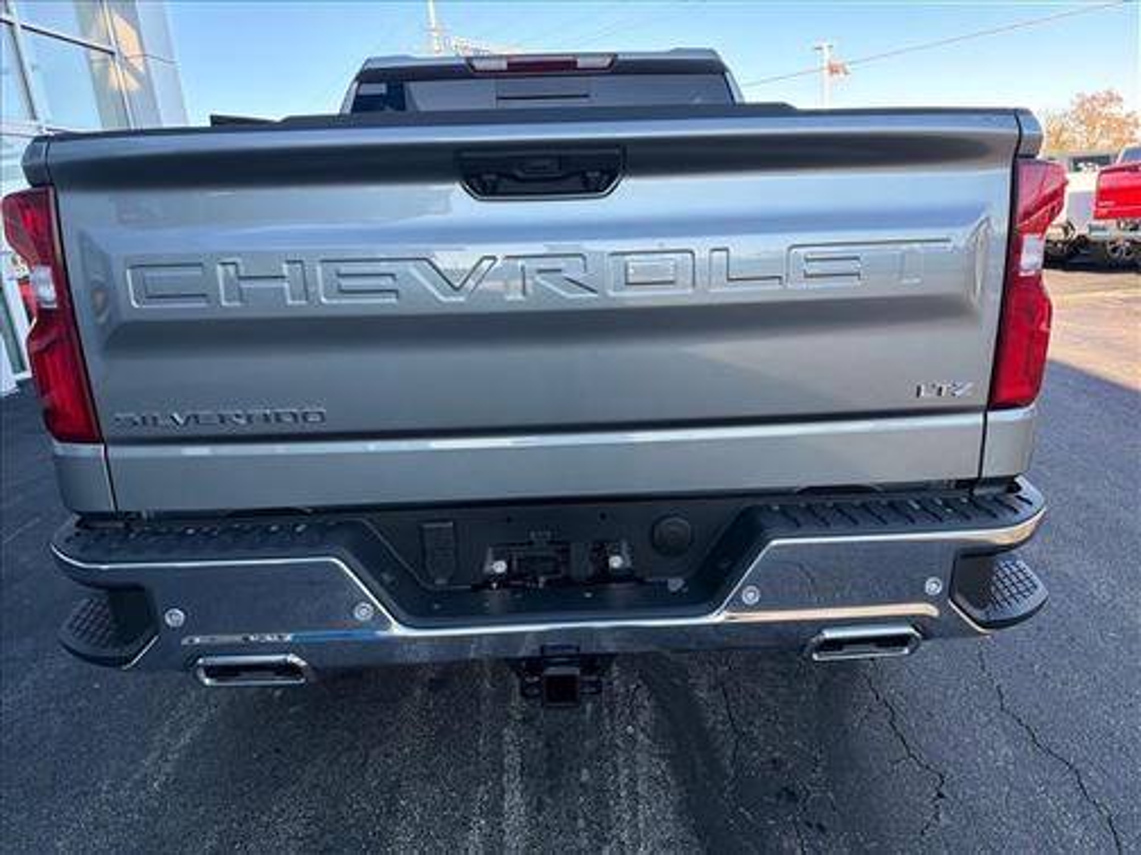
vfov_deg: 56.8
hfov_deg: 71.6
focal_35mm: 24
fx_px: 791
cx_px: 570
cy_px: 428
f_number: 1.78
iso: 100
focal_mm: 6.76
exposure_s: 1/878
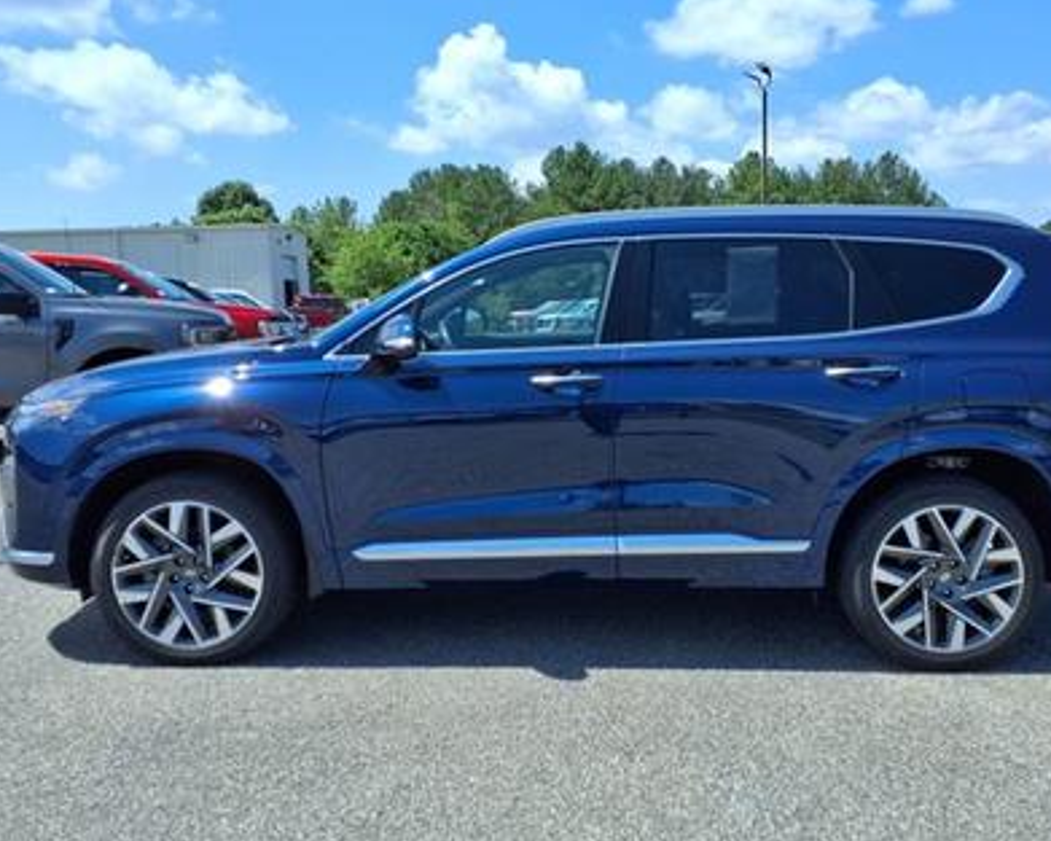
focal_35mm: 34
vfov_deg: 43.4
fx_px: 1058
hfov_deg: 52.7
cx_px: 591
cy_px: 414
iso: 40
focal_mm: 3.58
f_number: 1.9
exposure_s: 1/1667
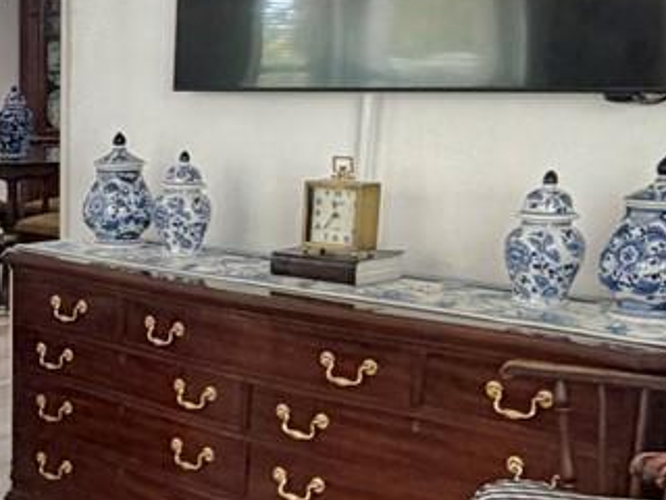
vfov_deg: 20.9
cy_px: 358
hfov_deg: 25.5
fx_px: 1347
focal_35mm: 70
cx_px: -89
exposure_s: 1/60
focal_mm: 2.22
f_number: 2.2
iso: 200
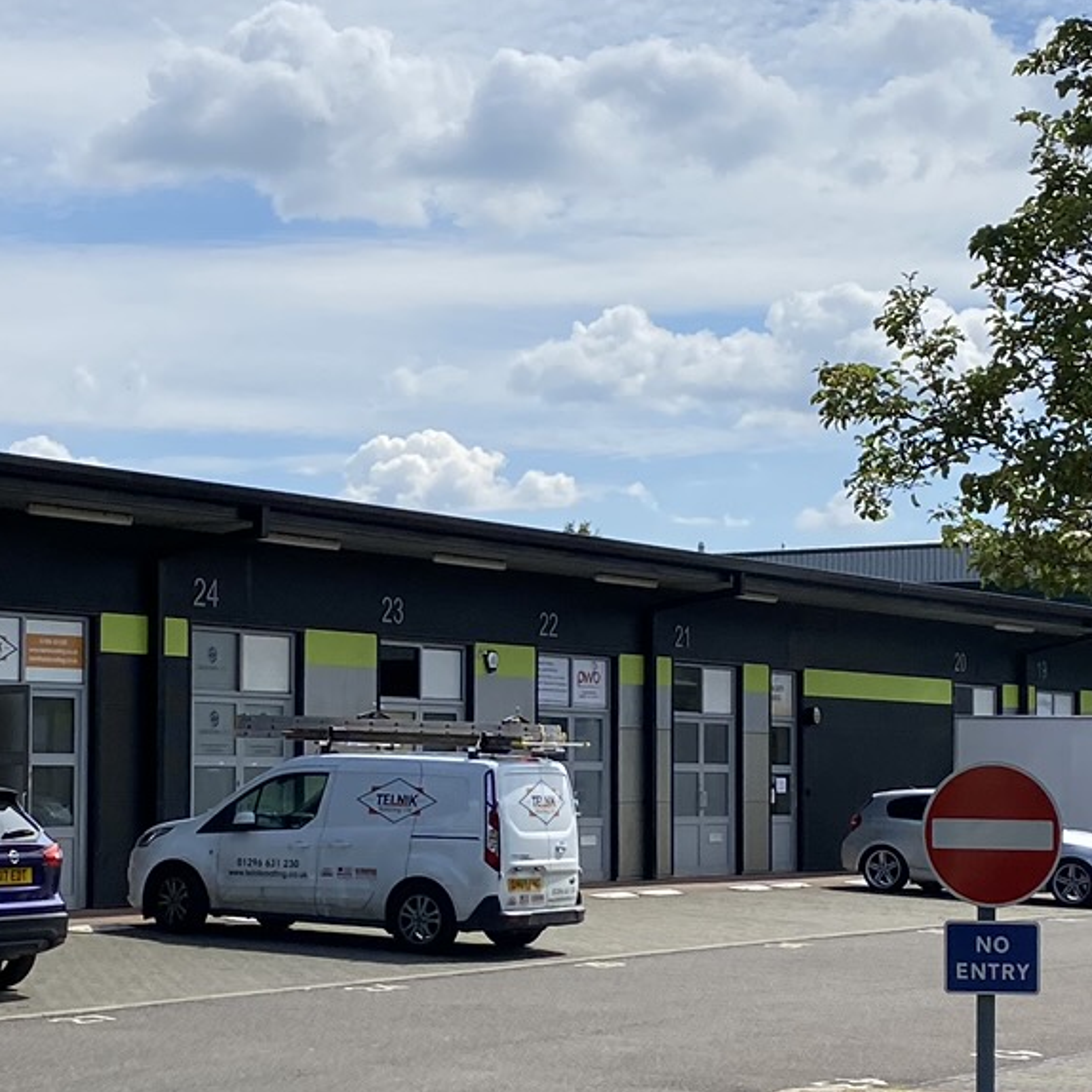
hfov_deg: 21.1
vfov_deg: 21.1
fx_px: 2927
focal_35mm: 82
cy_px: 685
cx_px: 468
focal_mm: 4.25
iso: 32
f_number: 1.8
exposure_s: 1/6061
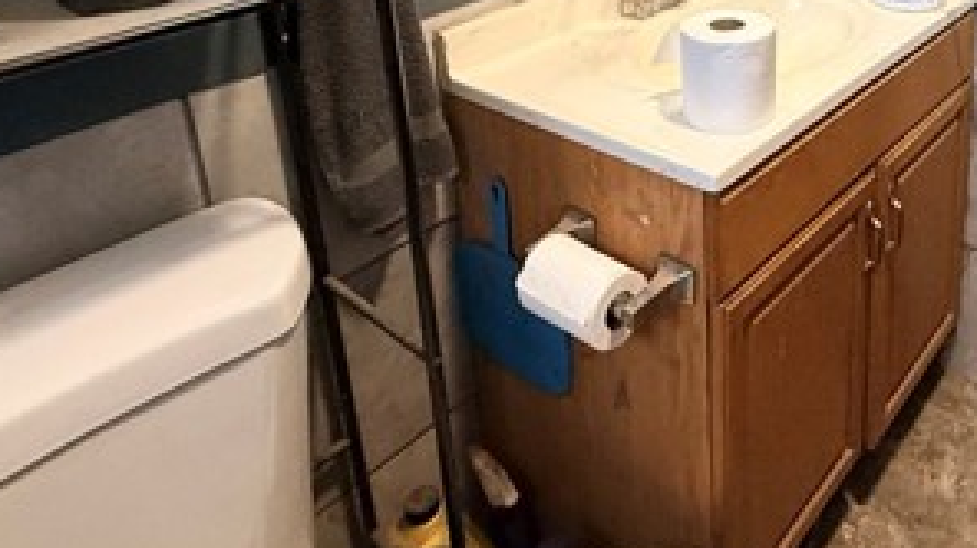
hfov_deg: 55.7
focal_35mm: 33
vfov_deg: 31.8
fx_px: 854
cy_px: -43
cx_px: 769
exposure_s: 1/60
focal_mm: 2.22
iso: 500
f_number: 2.2
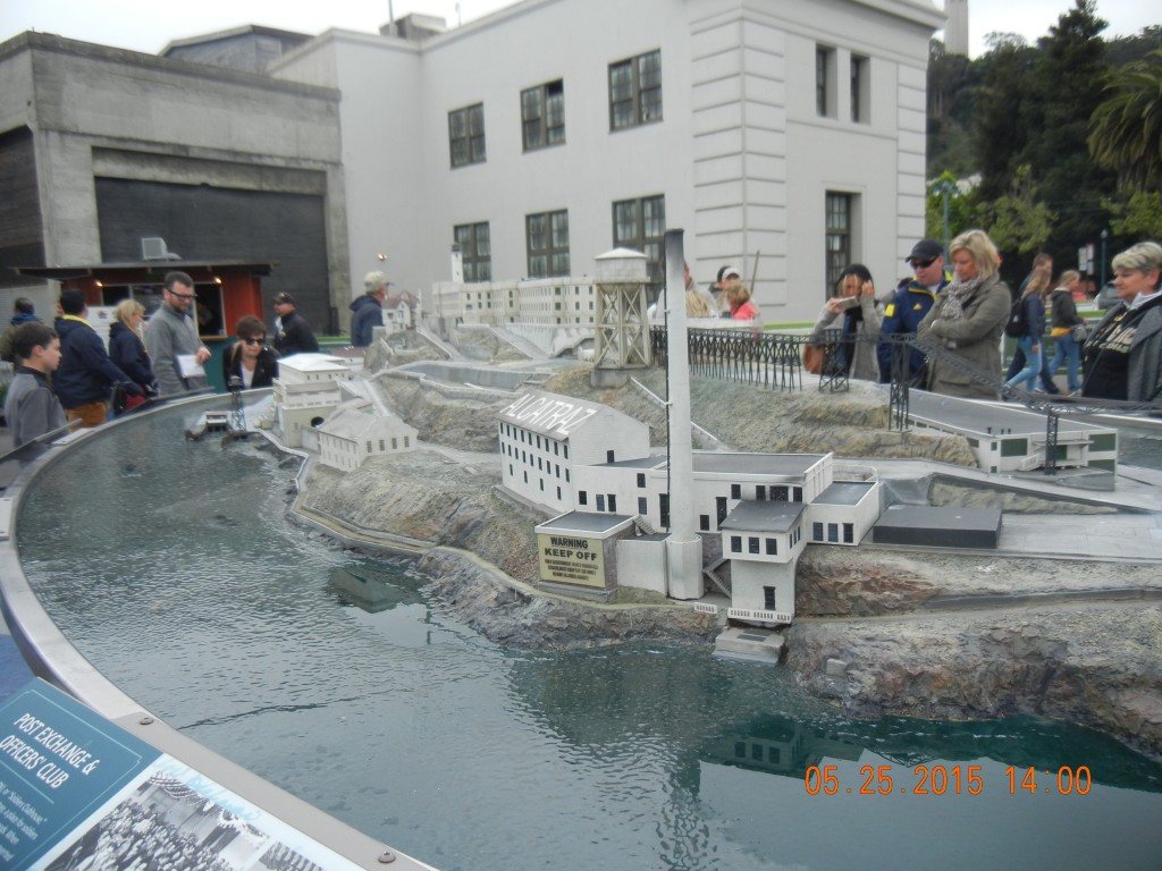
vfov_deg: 46.8
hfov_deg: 60.0
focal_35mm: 30
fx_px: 1007
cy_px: 436
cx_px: 581
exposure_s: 1/272
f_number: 7
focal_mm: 5.4
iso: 160
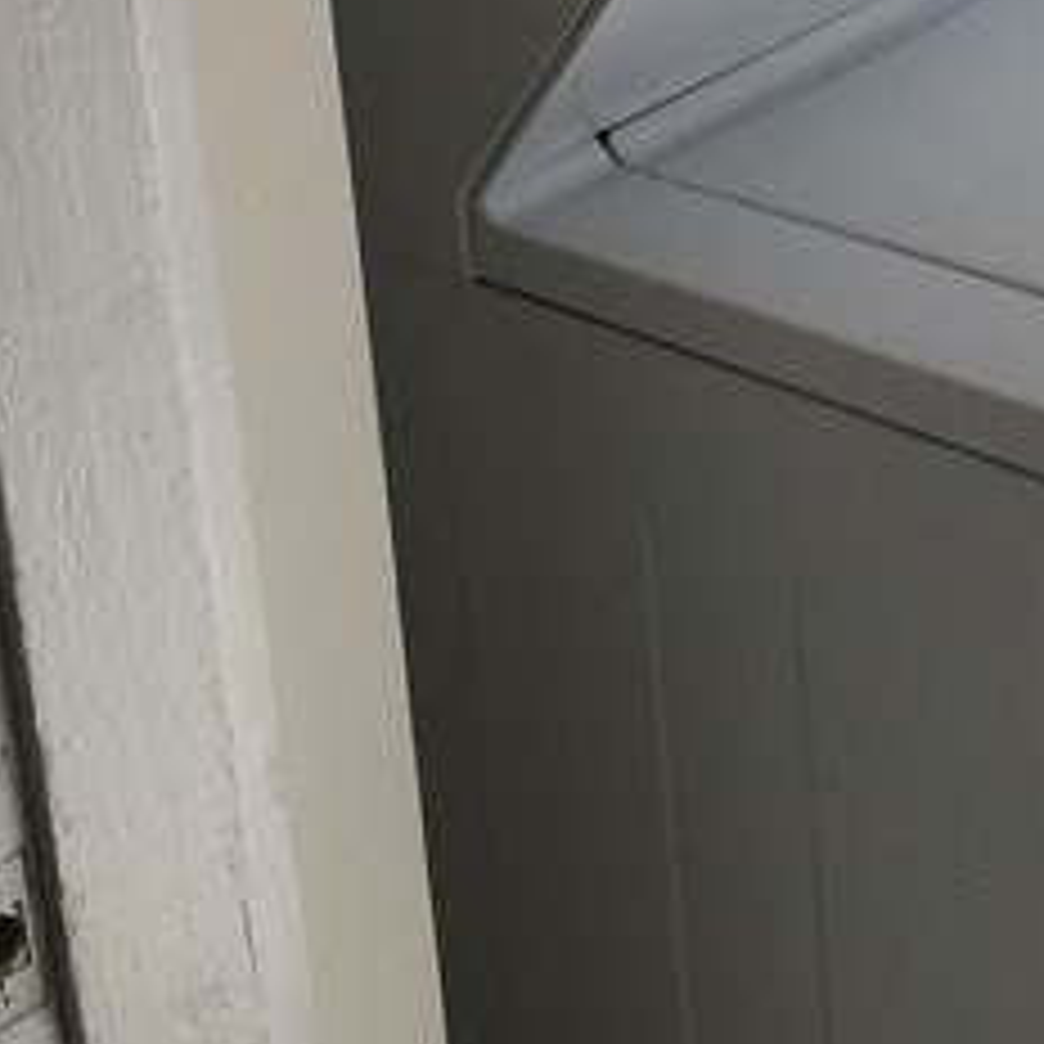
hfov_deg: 19.9
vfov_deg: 18.8
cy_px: -360
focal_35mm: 85
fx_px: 2900
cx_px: 990
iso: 32
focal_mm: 4.15
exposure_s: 1/313
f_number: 2.2
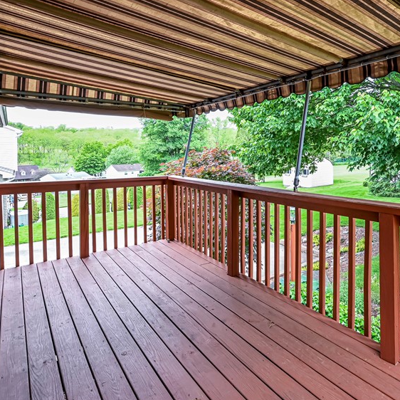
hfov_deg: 66.3
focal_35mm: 23
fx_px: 301
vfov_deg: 66.3
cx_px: 248
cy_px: 152
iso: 1250
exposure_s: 1/160
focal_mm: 14
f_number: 9
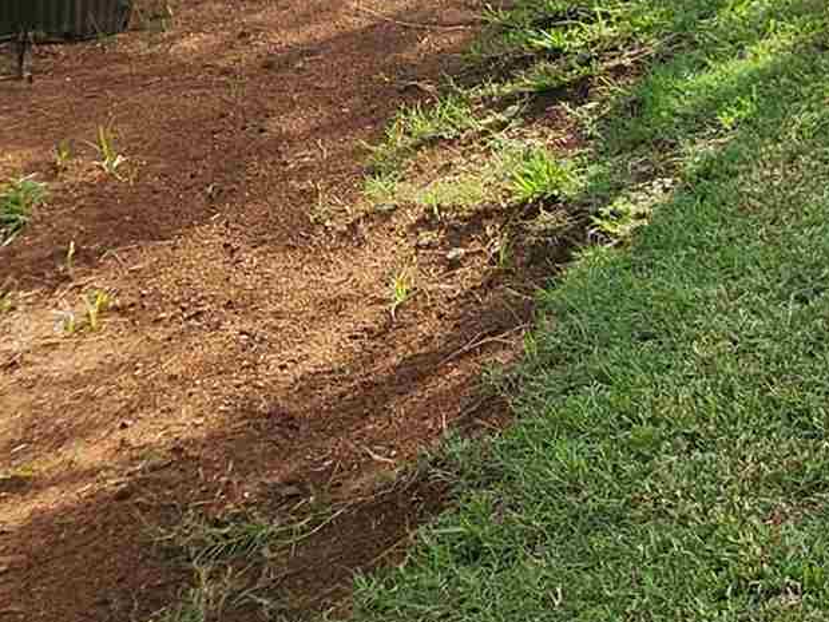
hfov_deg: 15.1
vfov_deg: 12.1
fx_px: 2730
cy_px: -439
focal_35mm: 114
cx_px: 1465
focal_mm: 5.4
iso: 20
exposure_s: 1/848
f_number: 1.8
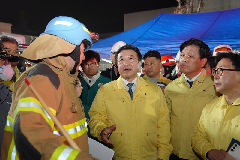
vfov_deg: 35.0
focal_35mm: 38
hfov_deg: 50.7
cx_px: 120
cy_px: 80
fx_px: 253
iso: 6400
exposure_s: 1/160
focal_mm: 38
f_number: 4
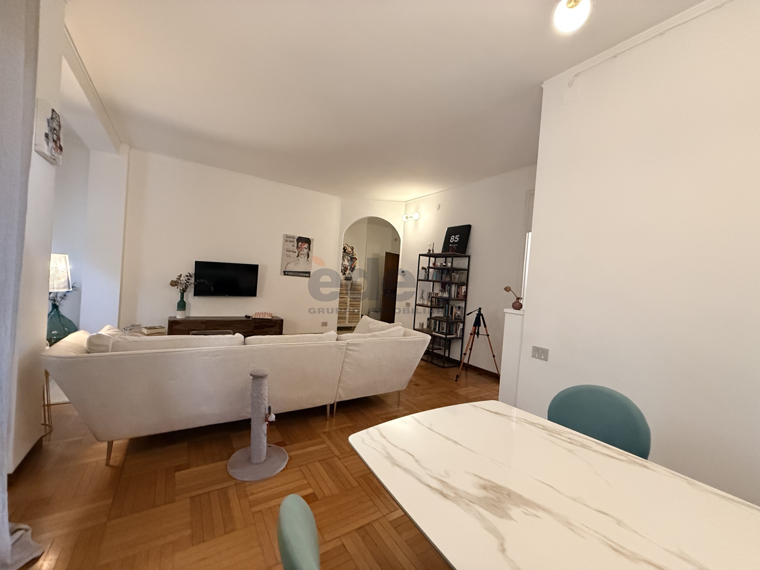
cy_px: 285
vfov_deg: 85.7
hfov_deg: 102.1
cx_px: 380
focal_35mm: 14
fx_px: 307
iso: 800
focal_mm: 2.22
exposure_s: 1/50
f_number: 2.2
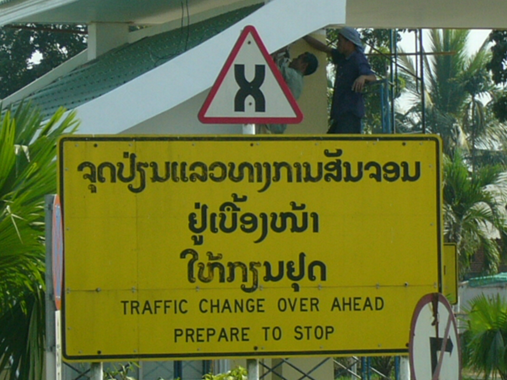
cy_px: 190
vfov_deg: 14.1
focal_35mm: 105
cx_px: 254
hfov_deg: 18.7
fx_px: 1538
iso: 50
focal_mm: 17.4
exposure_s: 1/320
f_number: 4.9
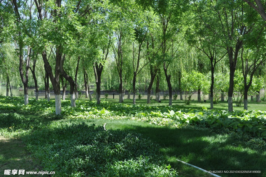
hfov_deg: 51.3
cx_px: 133
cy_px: 88
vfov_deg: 35.4
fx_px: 277
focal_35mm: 38
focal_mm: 25
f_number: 11
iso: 320
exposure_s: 1/125
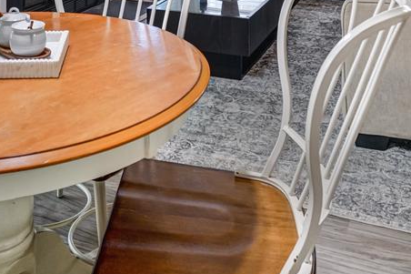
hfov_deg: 38.6
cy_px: -149
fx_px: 582
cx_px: 150
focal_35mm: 51
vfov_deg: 21.6
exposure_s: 1/30
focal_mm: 16
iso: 1250
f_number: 8
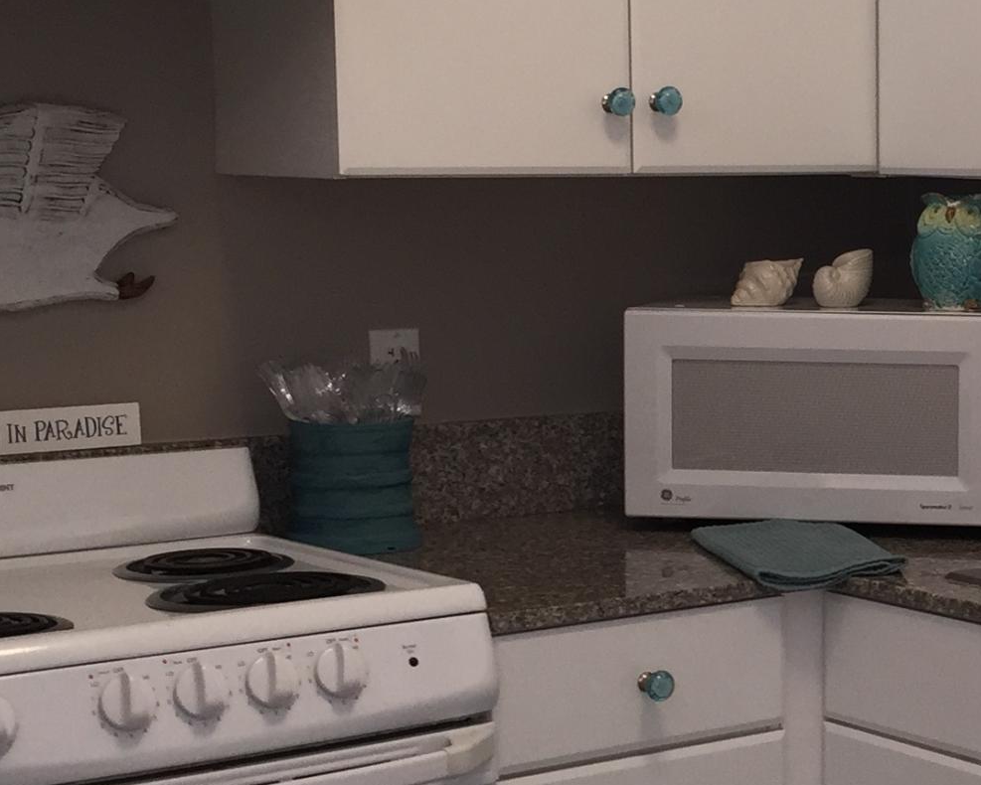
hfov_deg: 21.2
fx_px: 2497
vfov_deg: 17.9
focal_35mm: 86
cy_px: 415
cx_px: 1045
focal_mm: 4.15
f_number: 2.2
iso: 50
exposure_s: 1/30
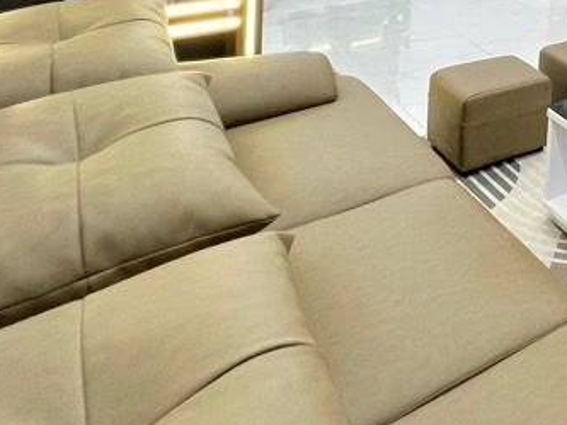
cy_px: -167
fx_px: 655
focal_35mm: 40
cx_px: 795
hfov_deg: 31.3
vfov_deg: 27.8
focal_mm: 1.57
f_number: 1.8
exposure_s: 1/50
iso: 125
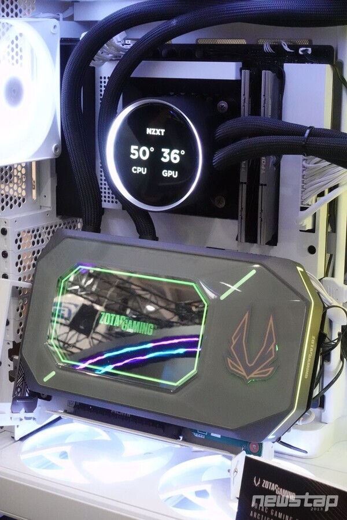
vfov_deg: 28.8
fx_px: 1012
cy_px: 260
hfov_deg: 19.5
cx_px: 174
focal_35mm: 70
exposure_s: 1/80
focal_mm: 25.7
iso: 6400
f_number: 10
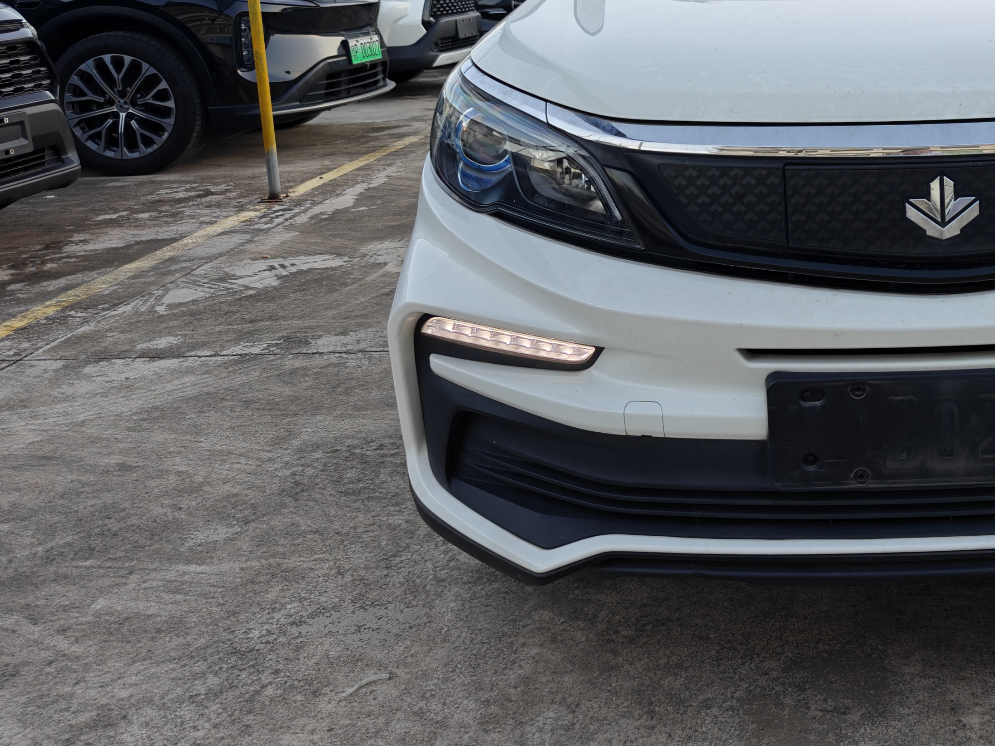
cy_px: 195
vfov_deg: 33.0
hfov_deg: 40.3
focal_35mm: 43
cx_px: 912
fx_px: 1236
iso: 50
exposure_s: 1/84
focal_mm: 6.06
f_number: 1.6
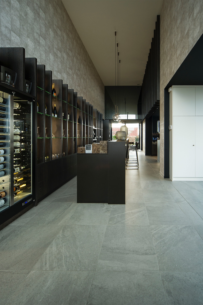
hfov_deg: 85.4
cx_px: 102
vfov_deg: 108.3
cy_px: 152
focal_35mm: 13
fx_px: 110
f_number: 16
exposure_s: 1/8
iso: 400
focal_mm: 13
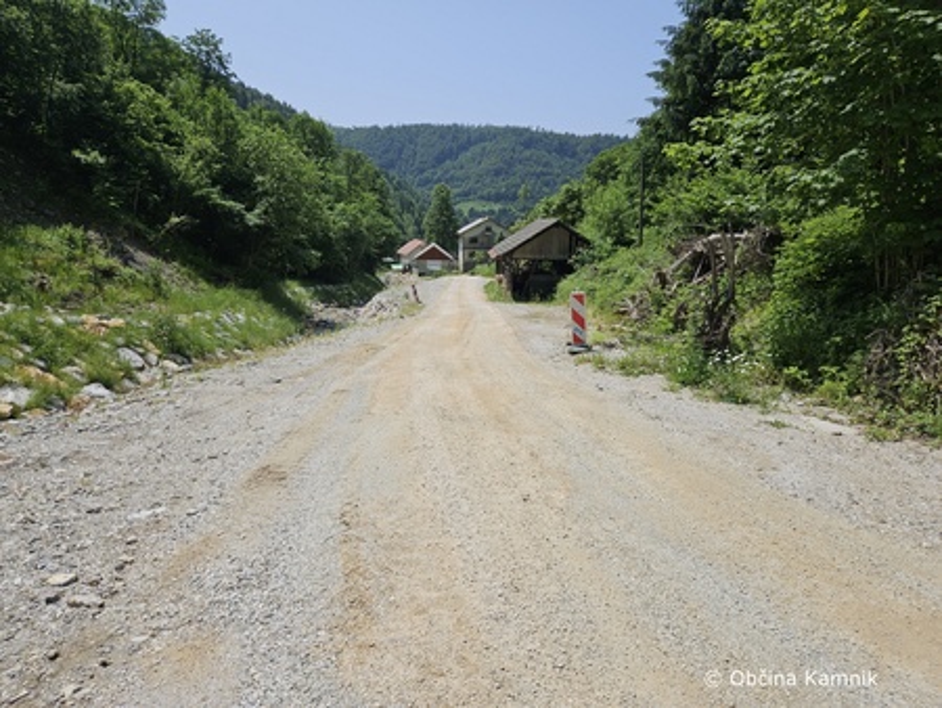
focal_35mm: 23
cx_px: 471
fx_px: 626
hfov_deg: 73.9
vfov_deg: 58.9
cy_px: 354
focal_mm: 5.4
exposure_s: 1/3327
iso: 25
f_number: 1.8
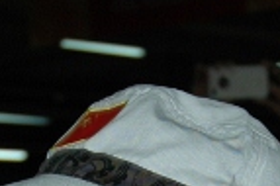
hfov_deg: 9.8
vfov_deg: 6.3
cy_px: 437
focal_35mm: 210
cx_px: 247
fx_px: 1630
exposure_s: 1/60
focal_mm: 25
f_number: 3.8
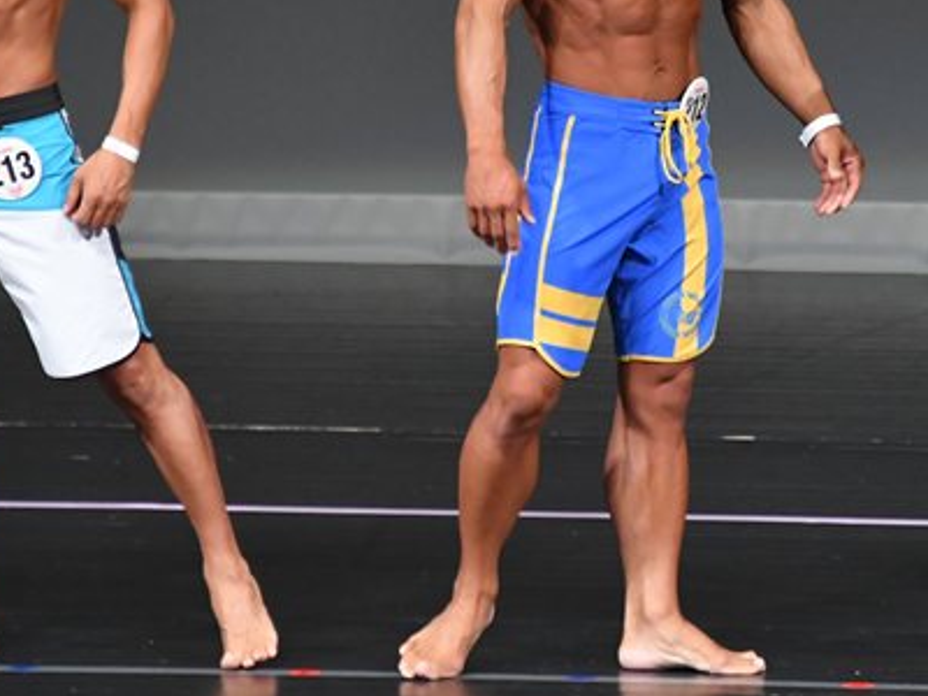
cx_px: 755
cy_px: 135
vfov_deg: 2.1
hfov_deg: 2.8
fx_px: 18712
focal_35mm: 698
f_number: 5.6
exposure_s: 1/400
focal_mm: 250
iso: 4000
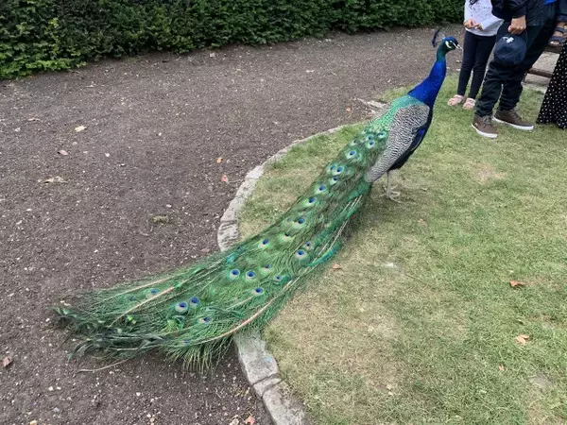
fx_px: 426
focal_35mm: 26
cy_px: 212
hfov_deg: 67.3
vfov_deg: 53.1
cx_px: 284
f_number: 1.8
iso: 25
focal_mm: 4.25
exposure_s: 1/325
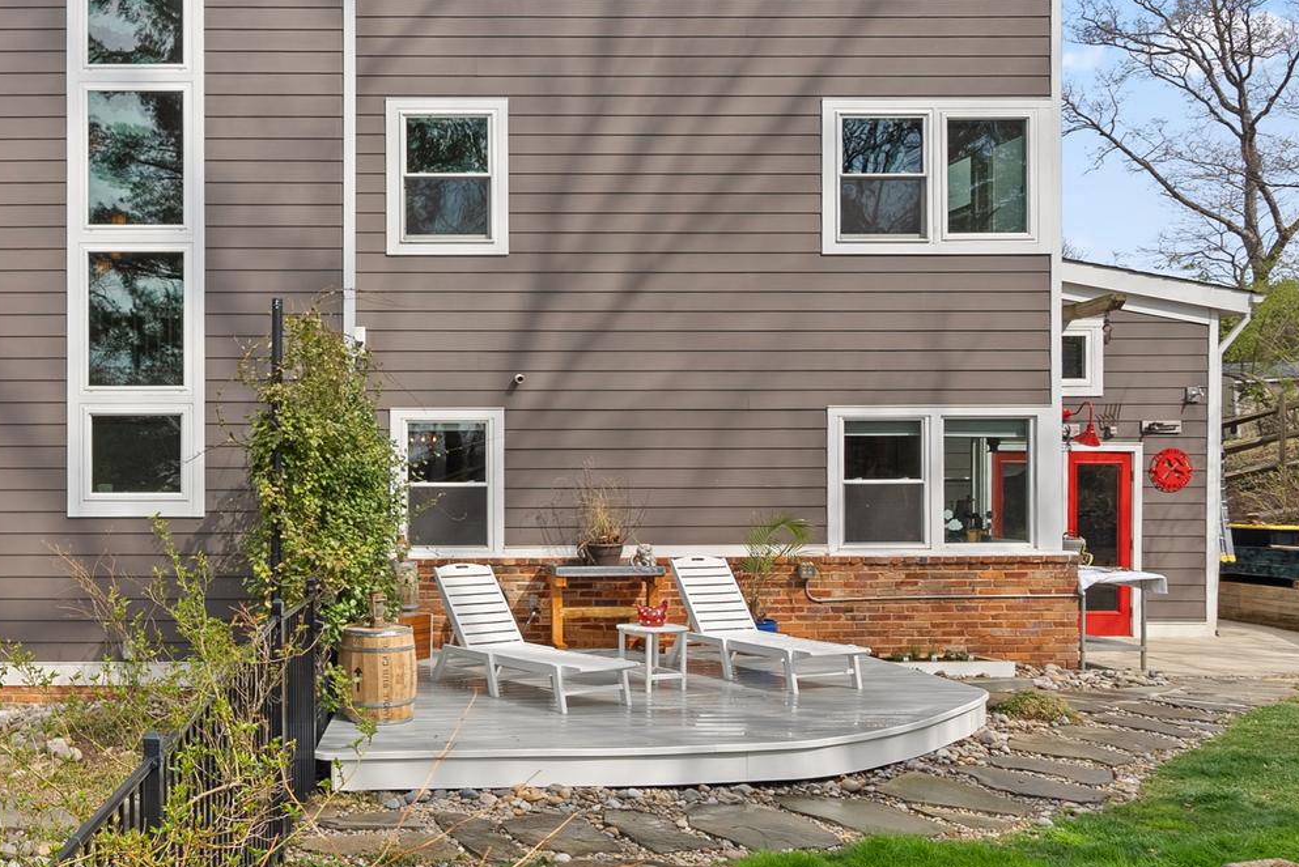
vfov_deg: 39.7
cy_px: 325
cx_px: 216
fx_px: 1191
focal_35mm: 33
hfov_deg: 52.6
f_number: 8
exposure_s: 1/160
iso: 160
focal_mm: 16
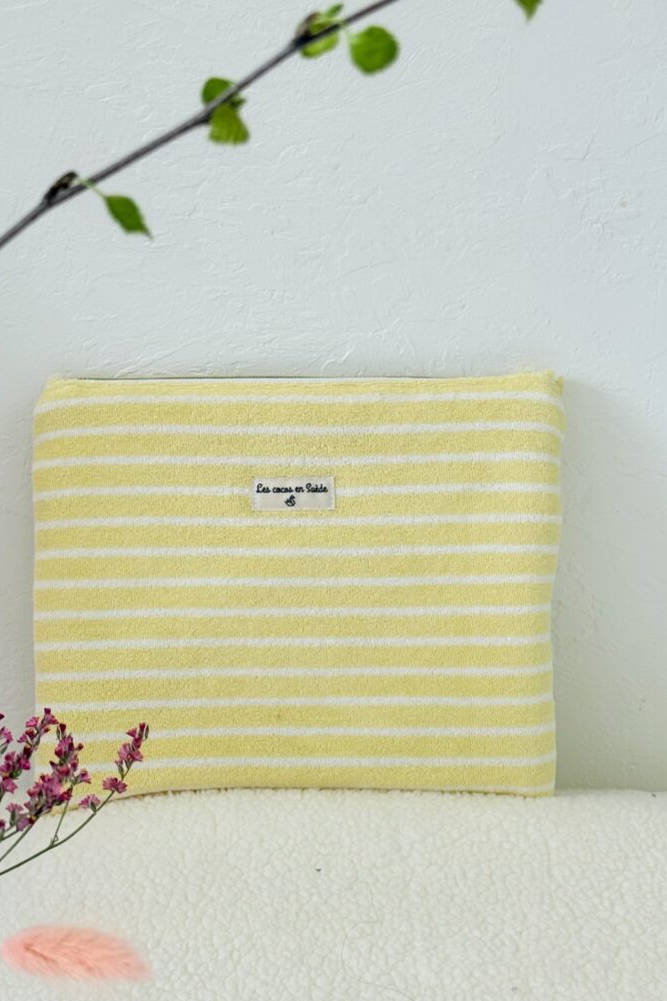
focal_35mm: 51
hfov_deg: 26.5
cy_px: 497
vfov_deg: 38.9
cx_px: 294
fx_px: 1417
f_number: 1.78
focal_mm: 6.76
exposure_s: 1/153
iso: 80
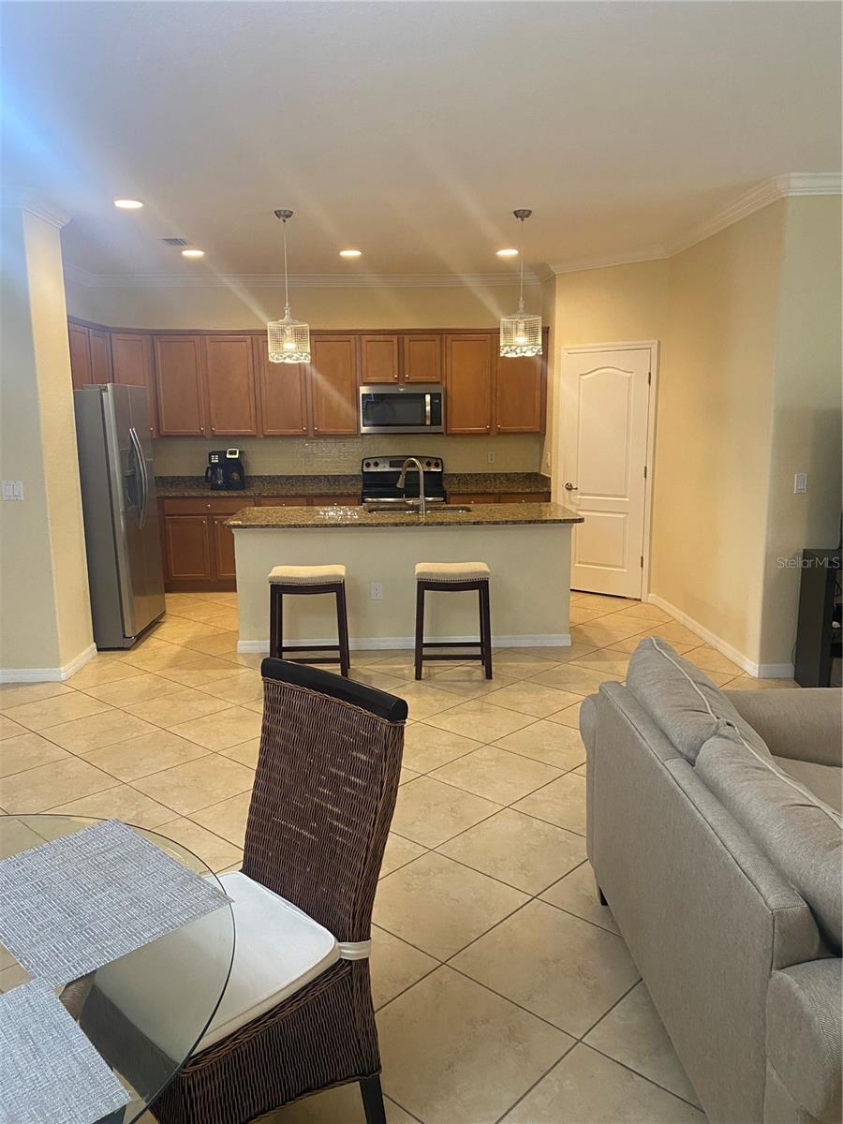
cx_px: 422
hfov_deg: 53.1
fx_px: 844
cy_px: 562
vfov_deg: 67.3
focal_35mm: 26
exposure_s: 1/60
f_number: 1.8
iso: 200
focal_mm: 4.25
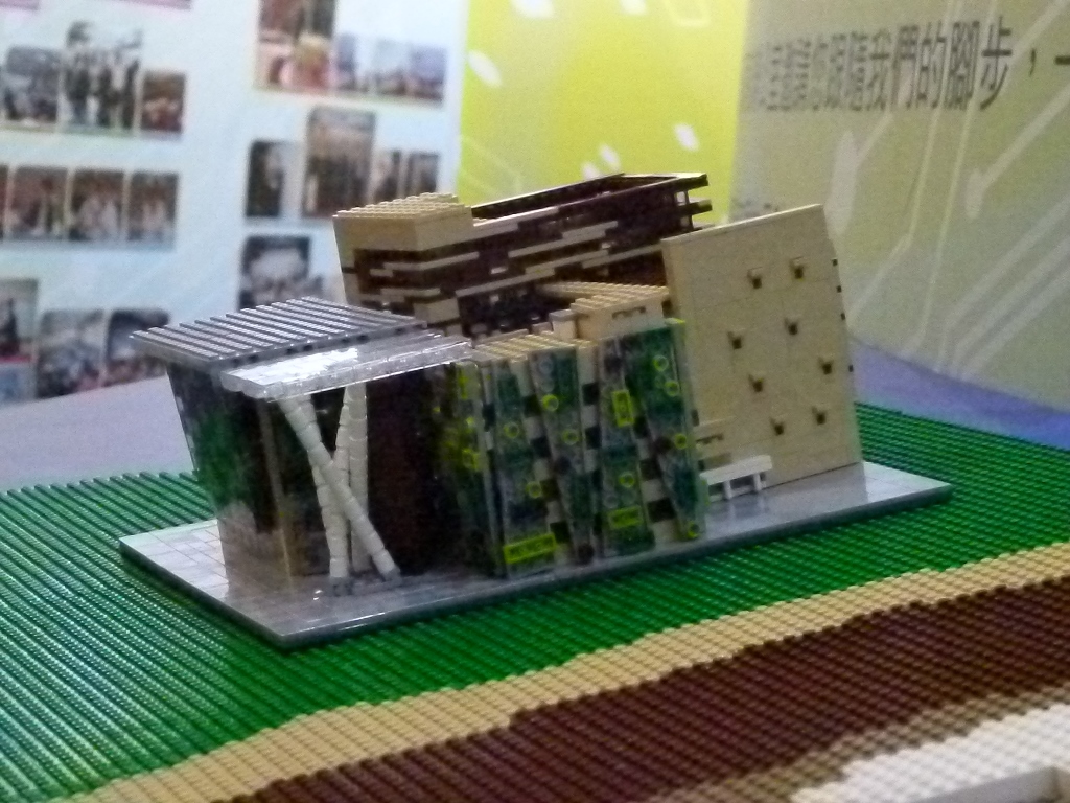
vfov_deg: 12.9
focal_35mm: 115
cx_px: 535
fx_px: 3555
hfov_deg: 17.1
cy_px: 402
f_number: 3.5
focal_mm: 20.7
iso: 3200
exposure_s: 1/160
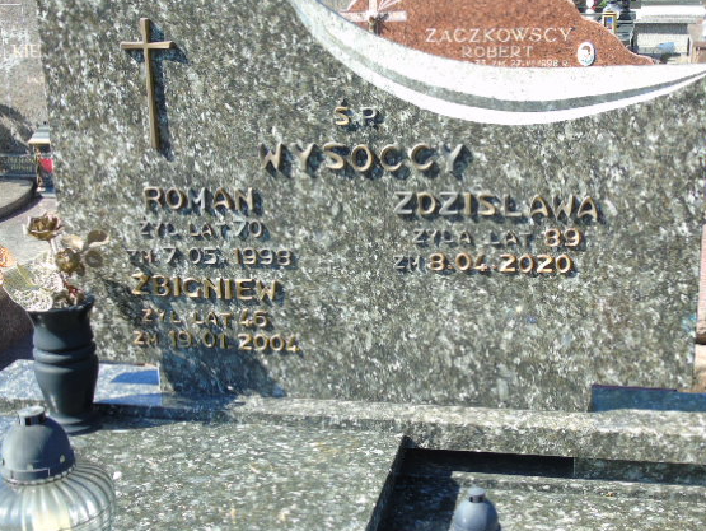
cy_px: 289
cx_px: 394
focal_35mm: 53
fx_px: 1082
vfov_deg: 27.5
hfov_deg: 36.1
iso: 80
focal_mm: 8.2
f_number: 4.1
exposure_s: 1/160
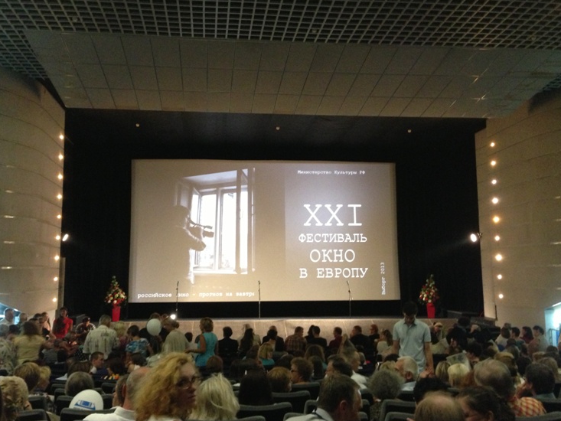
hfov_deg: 51.3
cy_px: 204
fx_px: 584
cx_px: 269
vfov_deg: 39.7
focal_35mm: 36
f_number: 2.4
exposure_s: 1/15
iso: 500
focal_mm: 4.13
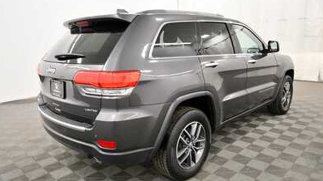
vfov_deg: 42.9
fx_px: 231
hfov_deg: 69.9
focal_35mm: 27
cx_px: 164
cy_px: 93
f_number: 5.3
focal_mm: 17
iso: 1600
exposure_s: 1/125
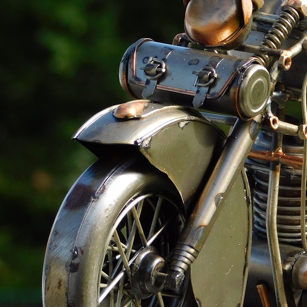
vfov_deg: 3.7
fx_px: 4696
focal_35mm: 468
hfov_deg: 3.7
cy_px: 151
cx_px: 323
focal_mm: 41.3
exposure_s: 1/160
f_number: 5.6
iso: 125
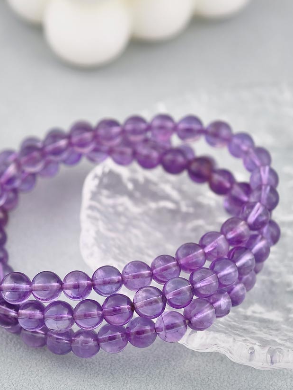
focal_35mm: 119
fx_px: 1343
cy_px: 208
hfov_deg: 12.4
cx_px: 119
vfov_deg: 16.5
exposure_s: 1/160
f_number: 2.67
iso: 125
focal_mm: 22.48
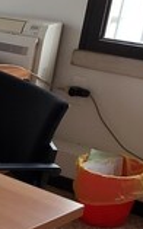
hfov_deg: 10.7
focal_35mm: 97
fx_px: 605
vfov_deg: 20.9
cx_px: -241
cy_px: 217
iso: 80
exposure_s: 1/50
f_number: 1.8
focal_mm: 5.23
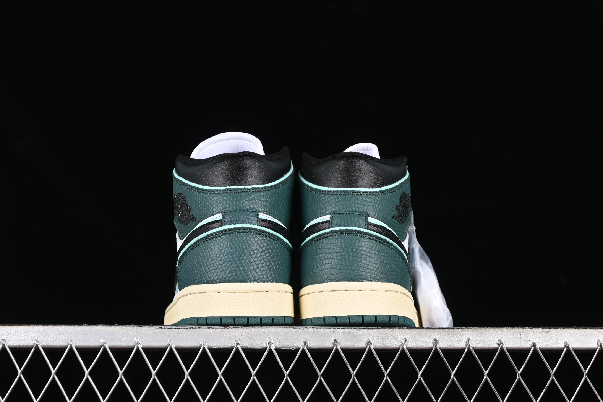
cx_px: 302
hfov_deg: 27.0
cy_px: 201
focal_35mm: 75
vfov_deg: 18.2
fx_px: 1256
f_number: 6.3
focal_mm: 50
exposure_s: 1/60
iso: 160
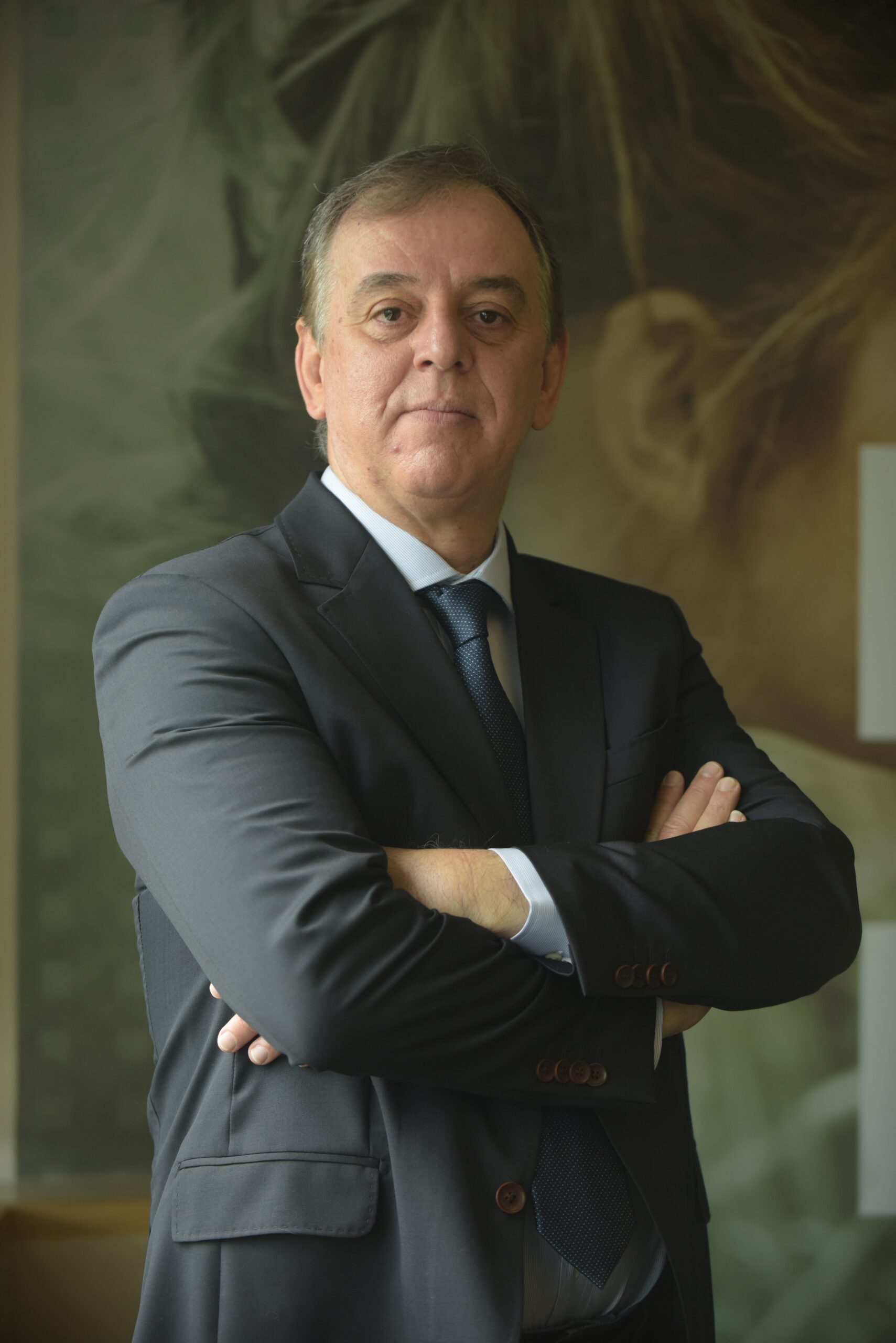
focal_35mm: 102
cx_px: 448
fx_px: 3804
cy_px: 672
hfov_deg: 13.4
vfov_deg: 20.0
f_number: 3.5
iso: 640
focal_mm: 102
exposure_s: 1/250
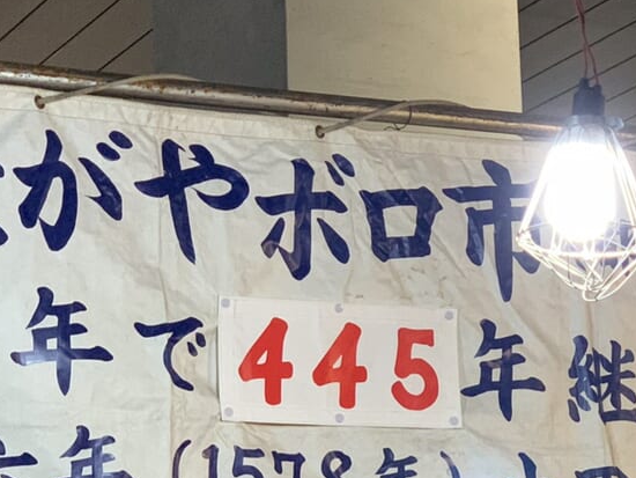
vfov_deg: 12.3
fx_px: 2224
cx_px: 474
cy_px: 263
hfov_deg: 16.2
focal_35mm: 121
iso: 200
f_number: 2.4
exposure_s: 1/50
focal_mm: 6
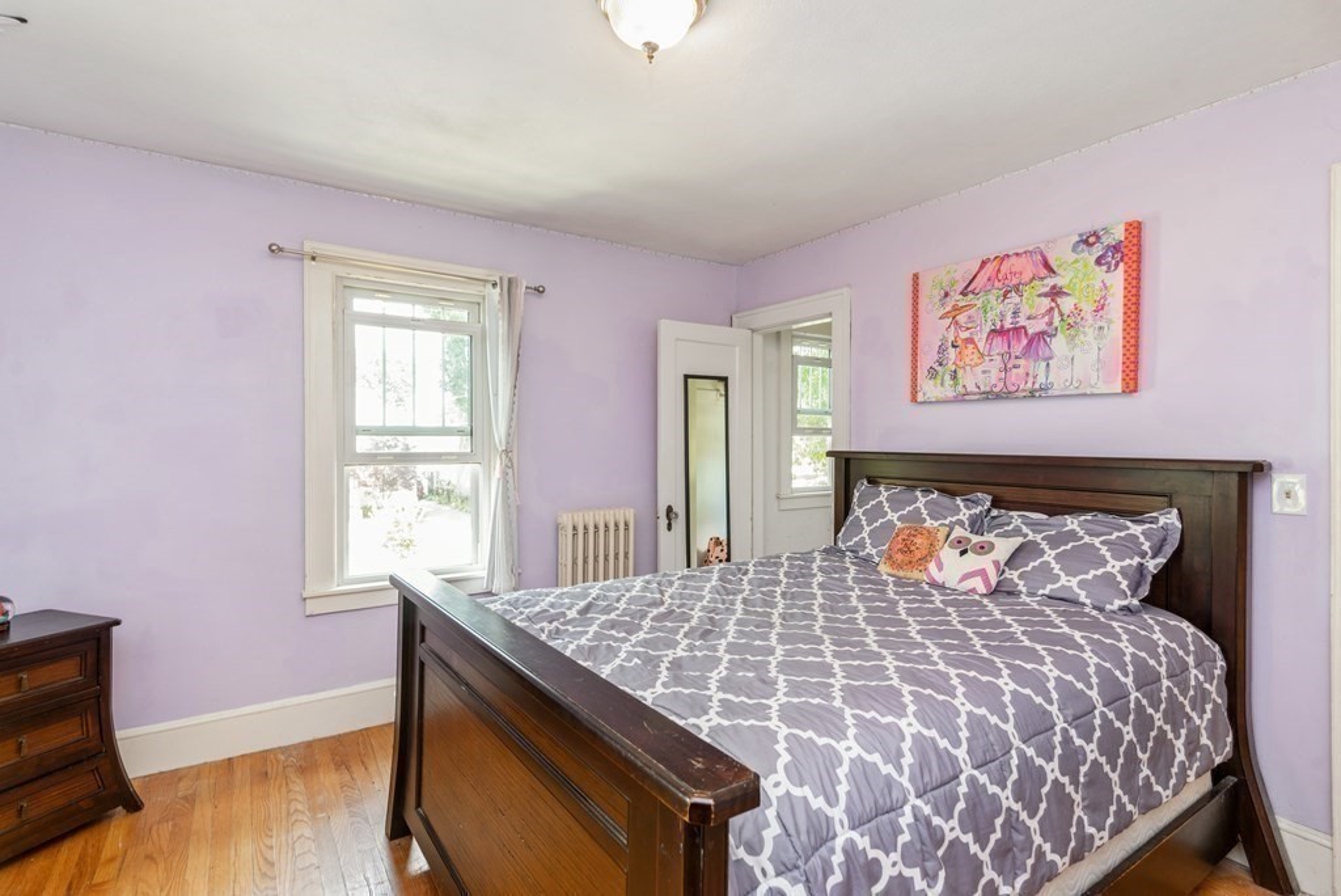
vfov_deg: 70.5
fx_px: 634
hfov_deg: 93.2
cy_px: 448
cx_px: 670
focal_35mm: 17
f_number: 8
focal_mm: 17
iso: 250
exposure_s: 1/6
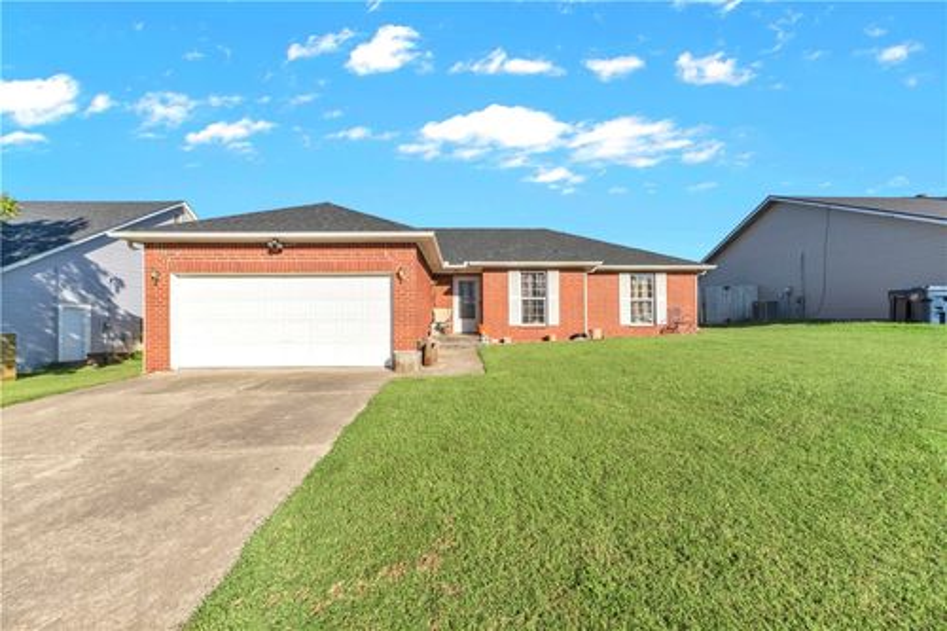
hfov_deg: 104.3
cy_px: 316
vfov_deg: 81.2
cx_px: 474
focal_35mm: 14
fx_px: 368
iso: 200
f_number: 4
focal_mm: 14
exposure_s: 1/800
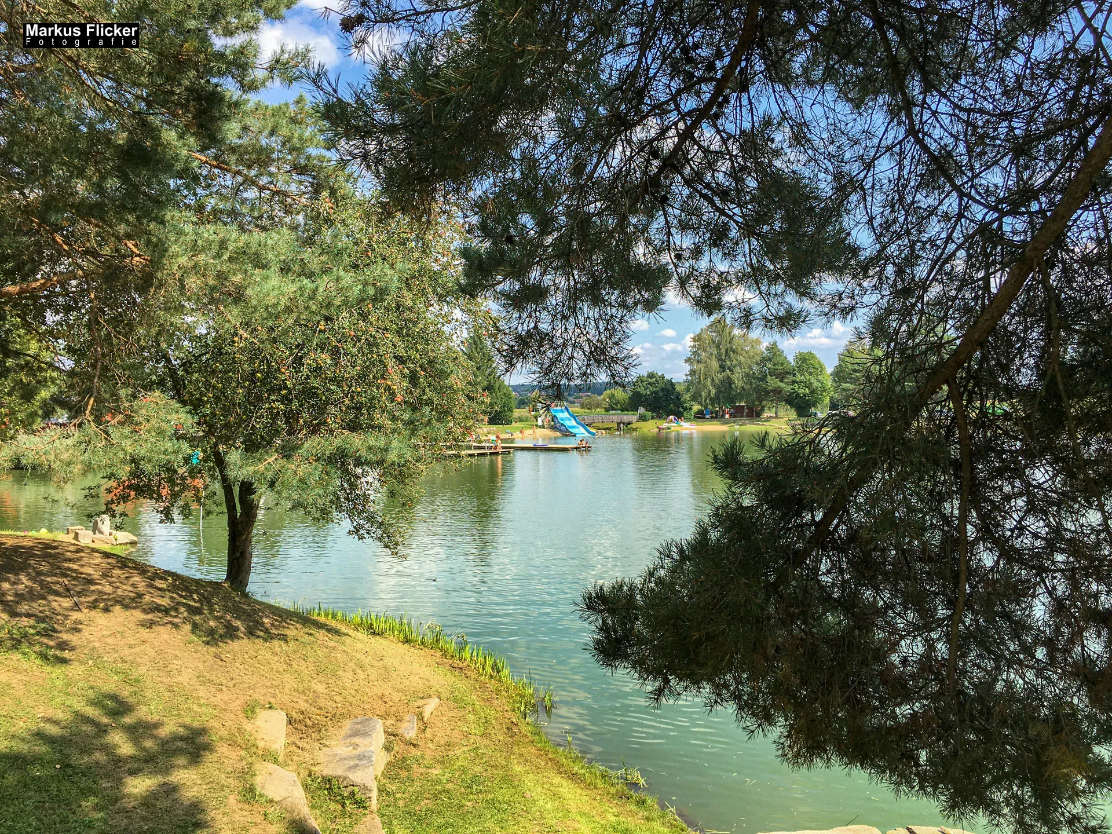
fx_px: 932
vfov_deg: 48.2
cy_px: 417
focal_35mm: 29
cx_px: 556
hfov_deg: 61.7
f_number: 2.2
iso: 25
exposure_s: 1/850
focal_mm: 4.15
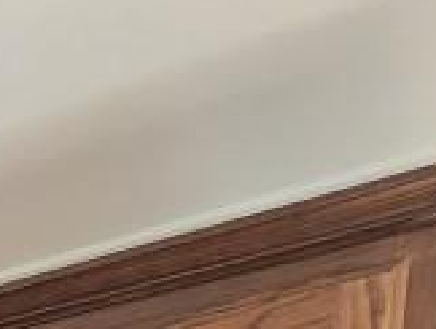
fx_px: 1034
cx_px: -902
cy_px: 936
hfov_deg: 11.2
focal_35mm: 82
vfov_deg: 11.7
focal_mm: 2.2
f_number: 2.2
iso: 200
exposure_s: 1/60
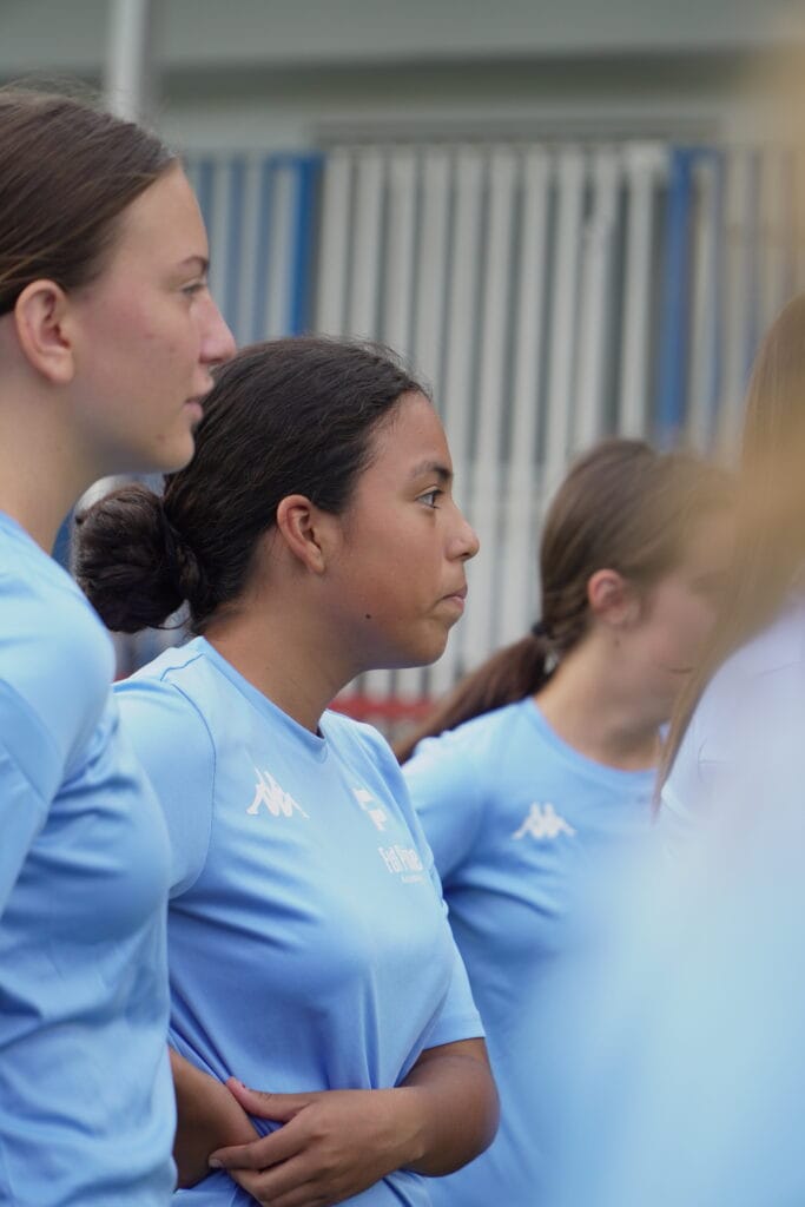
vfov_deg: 13.0
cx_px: 402
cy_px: 604
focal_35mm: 158
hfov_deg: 8.7
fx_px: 5281
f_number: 4
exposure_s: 1/400
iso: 200
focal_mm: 105
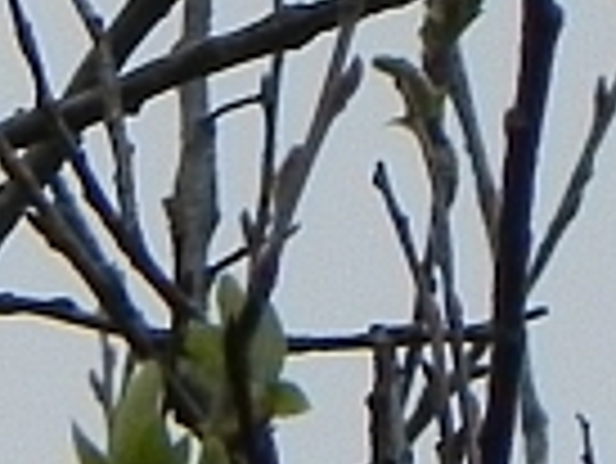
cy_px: 158
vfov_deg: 0.3
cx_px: -364
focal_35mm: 5065
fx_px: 90212
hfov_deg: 0.4
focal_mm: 120
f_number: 8
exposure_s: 1/649
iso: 160
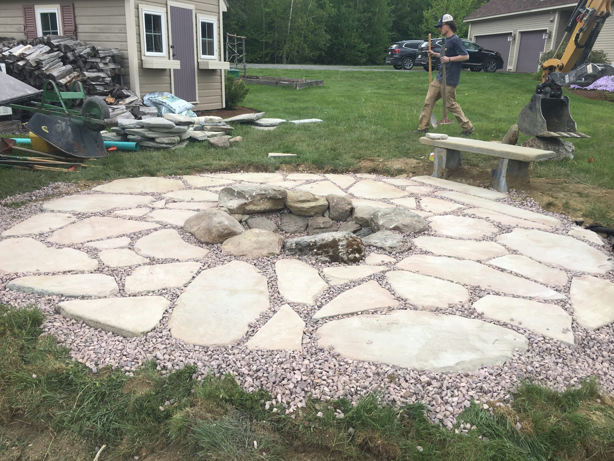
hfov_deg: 61.7
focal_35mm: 29
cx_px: 307
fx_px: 514
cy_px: 230
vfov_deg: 48.2
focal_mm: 4.15
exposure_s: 1/615
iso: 25
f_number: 2.2
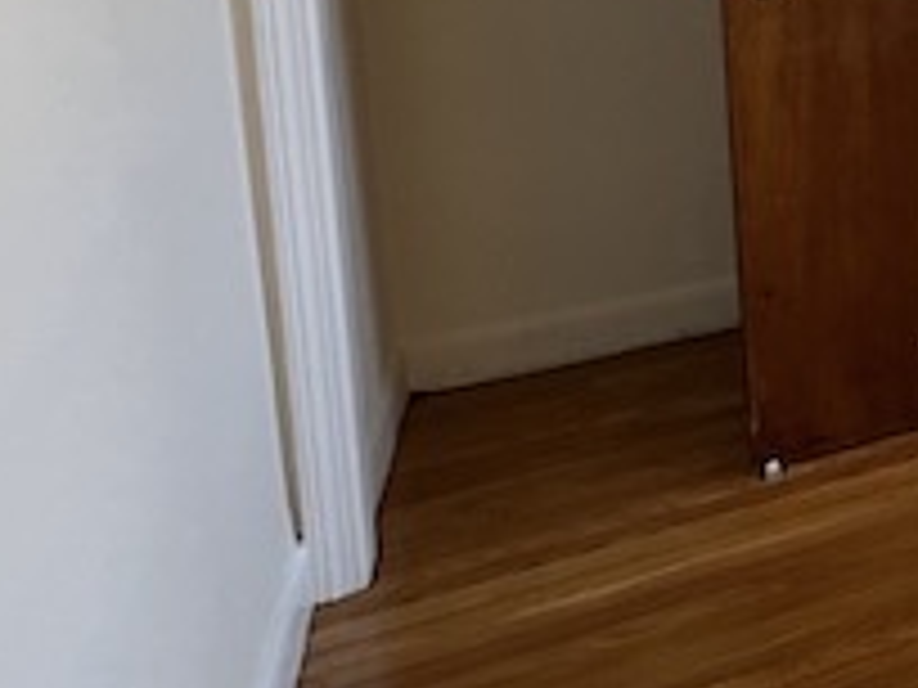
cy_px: -157
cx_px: 1665
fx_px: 1352
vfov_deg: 25.4
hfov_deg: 22.0
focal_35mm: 51
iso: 32
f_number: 1.8
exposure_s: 1/99
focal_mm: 1.57
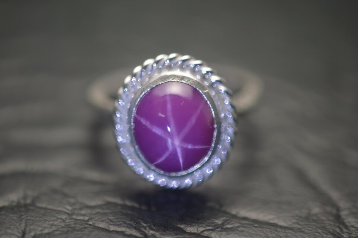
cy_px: 119
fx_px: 1267
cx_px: 179
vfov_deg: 10.7
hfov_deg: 16.1
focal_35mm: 128
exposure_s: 1/125
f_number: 4
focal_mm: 85
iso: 100
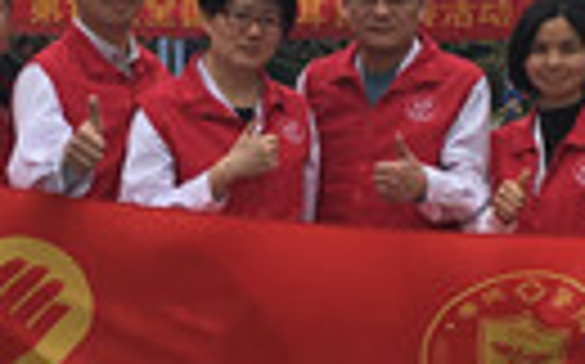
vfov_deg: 11.1
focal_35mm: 118
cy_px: 213
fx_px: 1880
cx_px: 333
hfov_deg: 17.7
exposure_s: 1/646
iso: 25
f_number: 2.2
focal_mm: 4.15
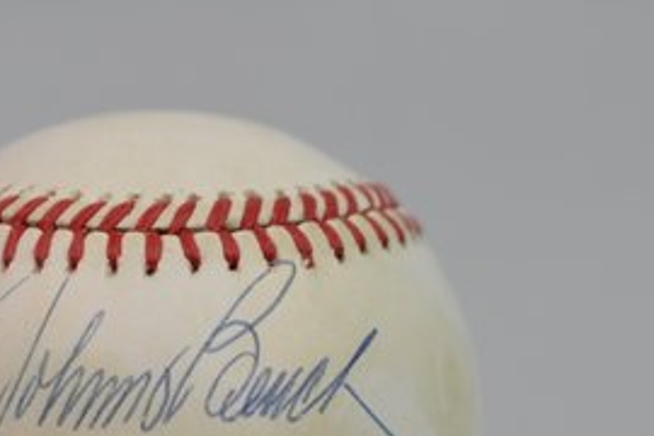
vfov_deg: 8.6
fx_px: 2870
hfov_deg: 13.0
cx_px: 148
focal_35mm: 158
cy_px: 522
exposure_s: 1/60
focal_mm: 40
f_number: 4
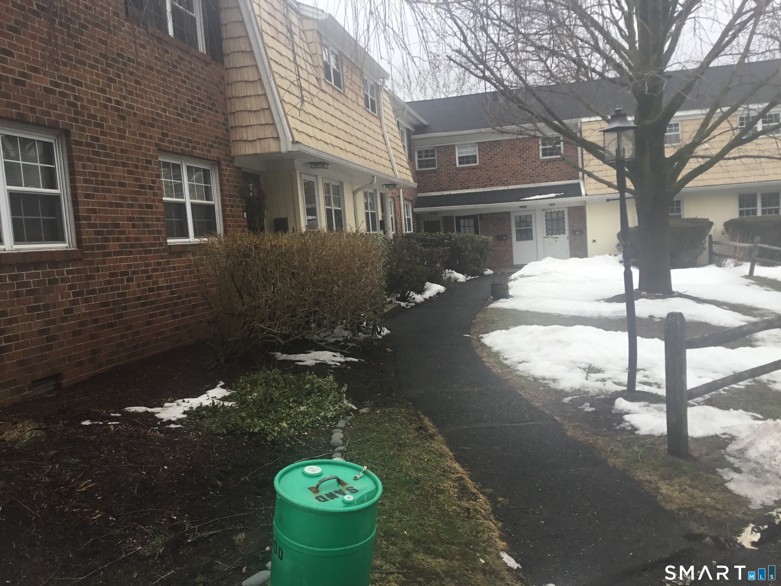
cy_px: 293
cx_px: 390
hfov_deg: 58.4
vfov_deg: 45.4
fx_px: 699
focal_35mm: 31
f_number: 2.4
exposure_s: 1/547
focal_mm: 3.3
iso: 25
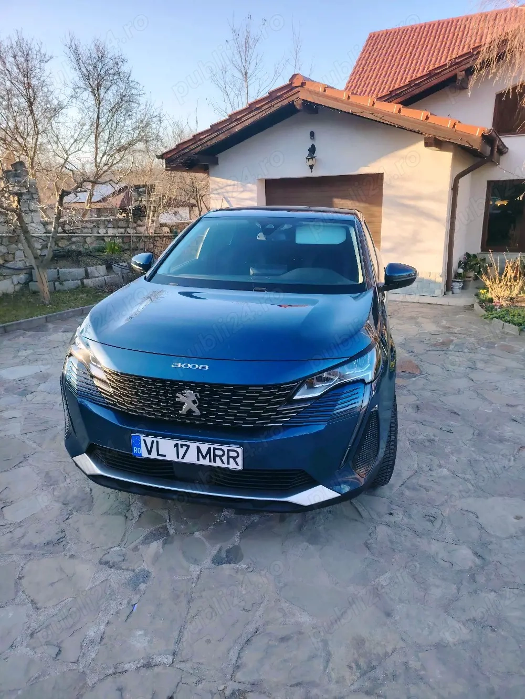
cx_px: 262
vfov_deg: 71.6
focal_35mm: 24
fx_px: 485
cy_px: 350
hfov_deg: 56.8
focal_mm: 5.25
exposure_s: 1/909
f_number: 1.75
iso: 456
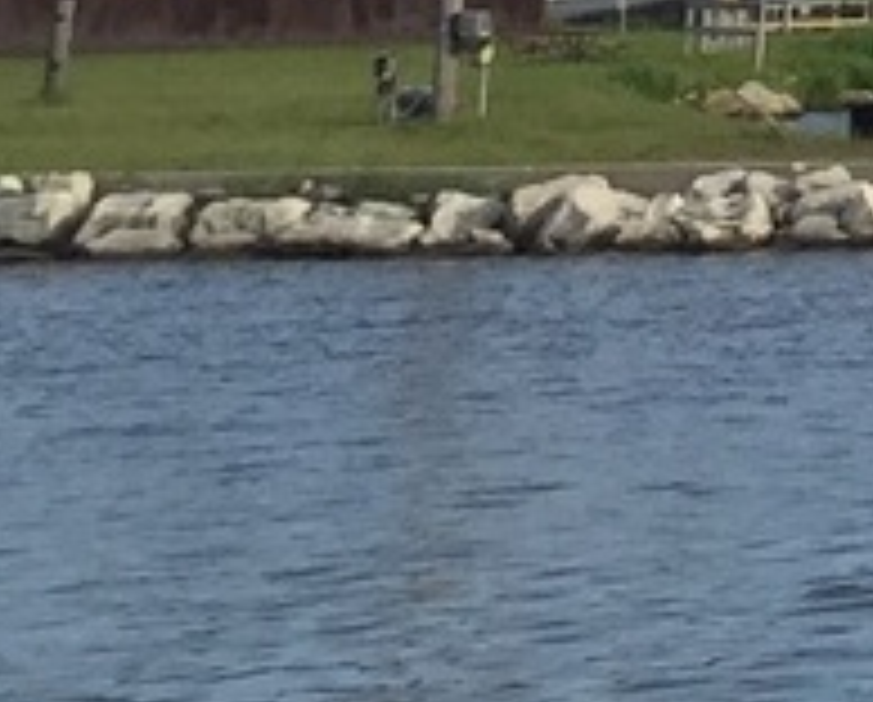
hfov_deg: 7.3
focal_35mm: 233
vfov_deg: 6.3
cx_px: 2709
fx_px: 6032
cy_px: -1040
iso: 32
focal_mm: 4.15
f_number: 2.2
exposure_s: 1/1412
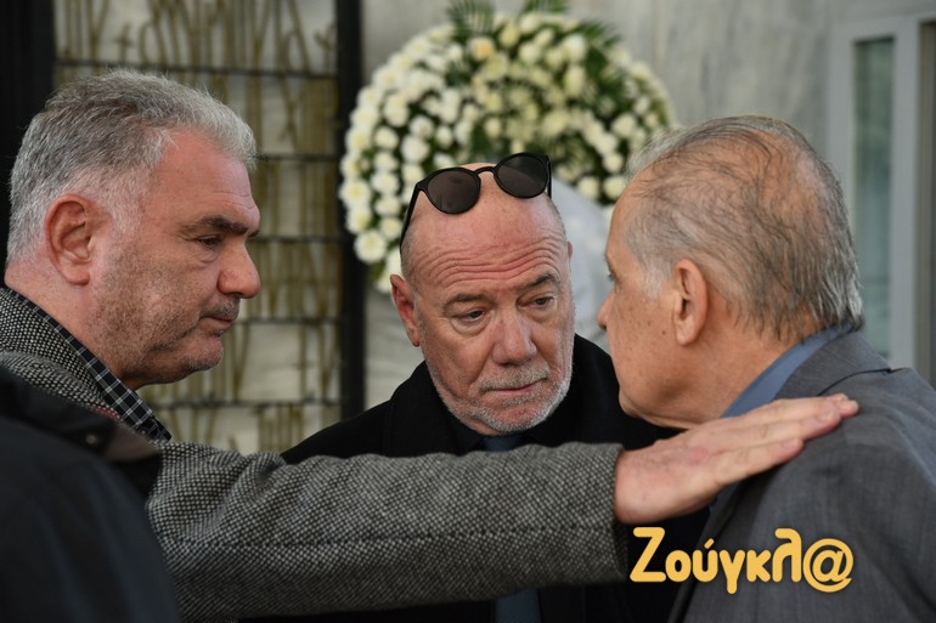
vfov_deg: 11.4
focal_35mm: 120
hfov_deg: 17.1
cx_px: 468
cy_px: 312
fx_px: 3119
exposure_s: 1/320
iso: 640
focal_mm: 120
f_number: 6.3
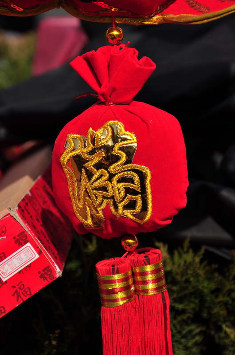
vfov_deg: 13.1
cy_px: 178
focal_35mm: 158
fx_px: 1549
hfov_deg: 8.7
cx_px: 118
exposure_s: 1/640
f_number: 9
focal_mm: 105
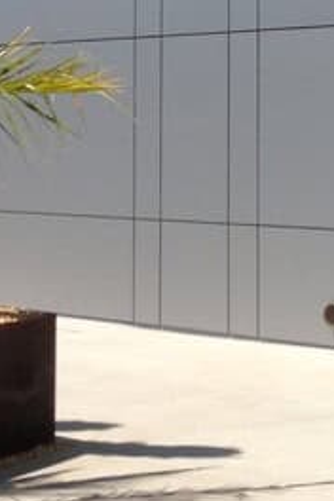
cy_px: 31
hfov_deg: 9.4
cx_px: 144
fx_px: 2032
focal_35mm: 146
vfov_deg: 13.9
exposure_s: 1/2262
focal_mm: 4.1
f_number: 2.4
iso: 50
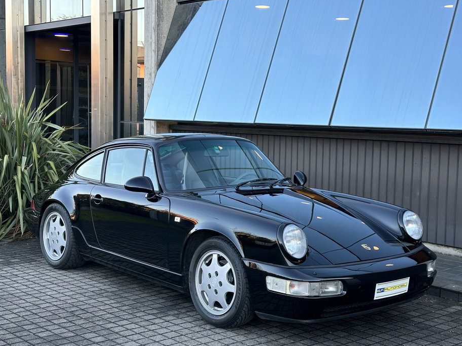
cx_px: 235
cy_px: 184
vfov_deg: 27.0
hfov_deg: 35.5
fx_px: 721
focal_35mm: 54
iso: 50
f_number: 1.78
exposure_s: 1/121
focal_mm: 6.86
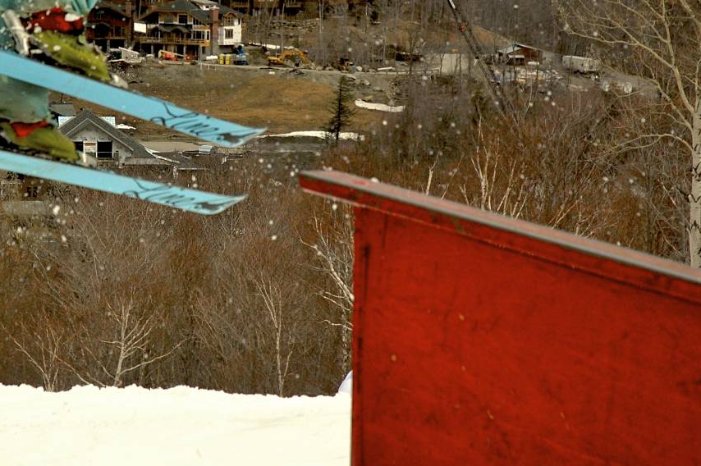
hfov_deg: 11.1
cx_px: 204
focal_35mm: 185
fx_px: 3599
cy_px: 121
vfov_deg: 7.4
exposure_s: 1/4000
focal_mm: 70
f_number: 4.5
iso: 200
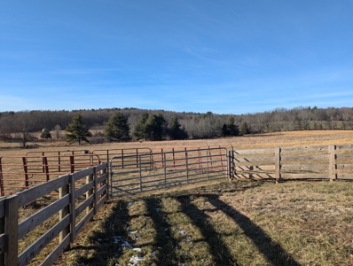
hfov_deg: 71.5
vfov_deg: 57.0
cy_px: 133
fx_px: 245
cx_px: 176
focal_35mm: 24
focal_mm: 6.81
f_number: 1.85
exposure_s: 1/1490
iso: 45
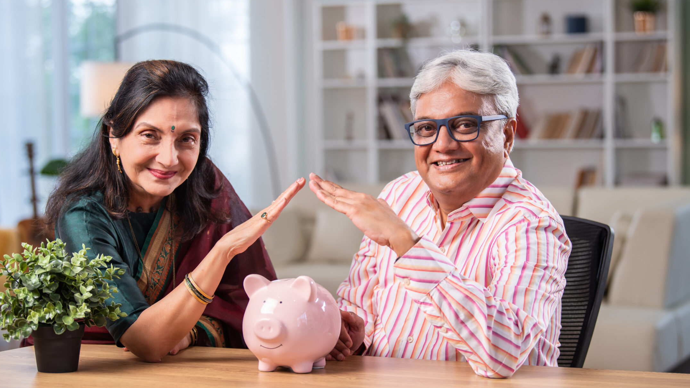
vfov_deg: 13.9
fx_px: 1592
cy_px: 200
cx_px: 343
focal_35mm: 87
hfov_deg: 24.5
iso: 160
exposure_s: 1/125
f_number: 3.2
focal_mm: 70
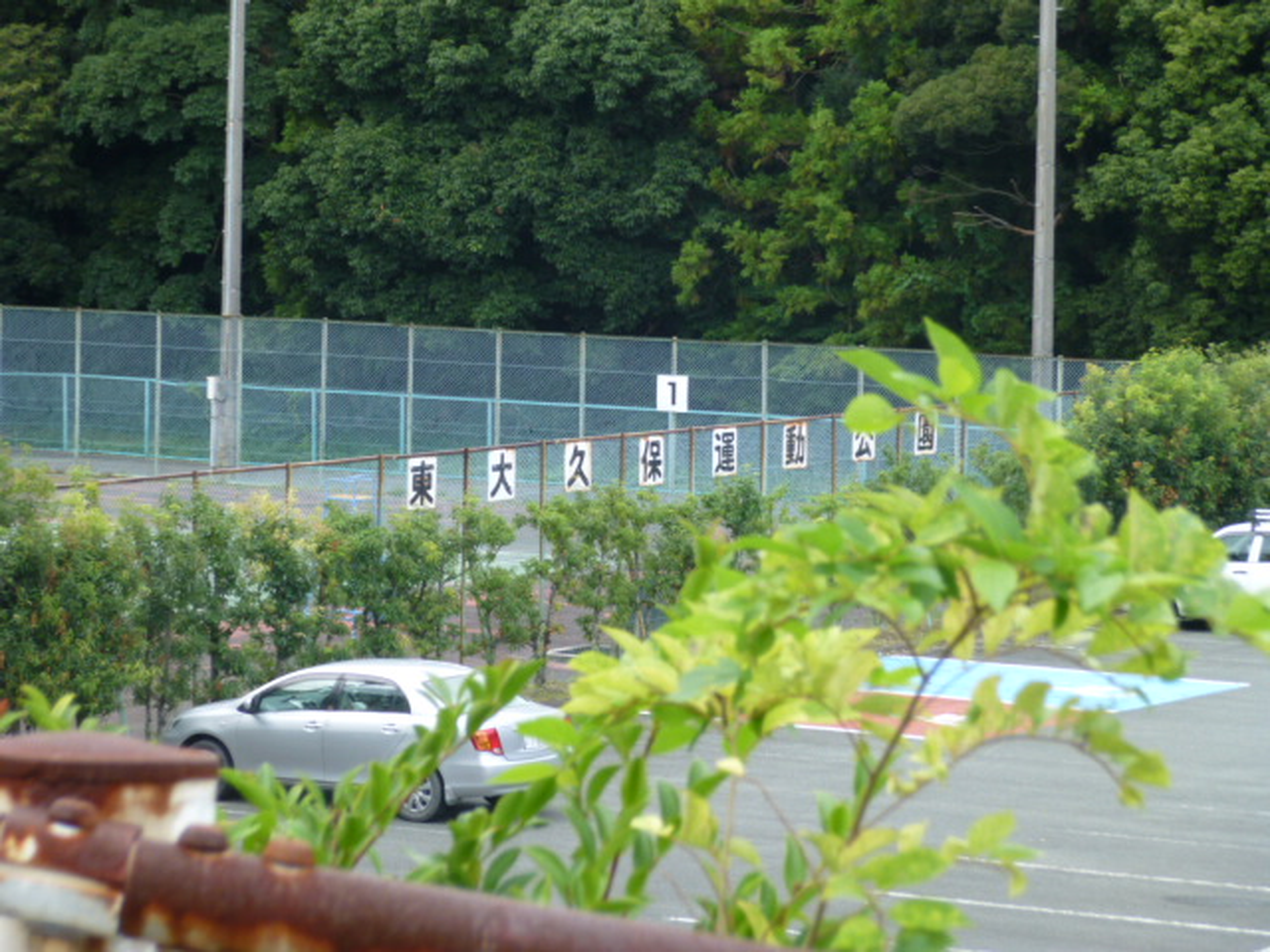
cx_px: 635
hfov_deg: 13.1
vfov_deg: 9.8
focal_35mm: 151
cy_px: 476
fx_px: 5540
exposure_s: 1/100
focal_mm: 26.9
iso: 200
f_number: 5.8
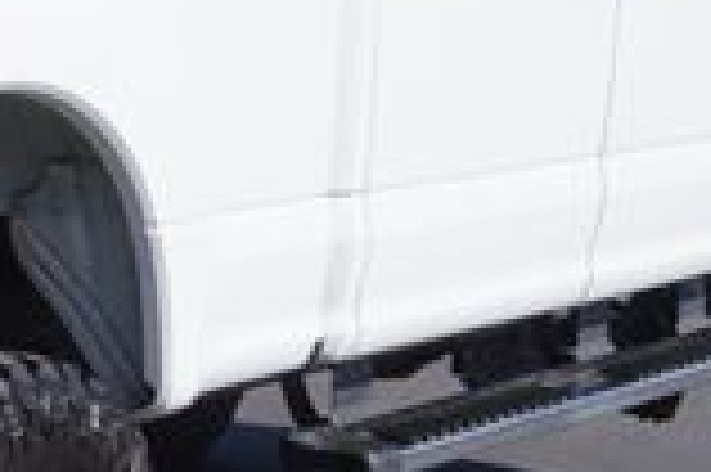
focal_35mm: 195
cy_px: 252
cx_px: -333
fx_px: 3847
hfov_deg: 10.2
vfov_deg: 7.0
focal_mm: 32
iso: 100
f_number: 9
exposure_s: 1/250
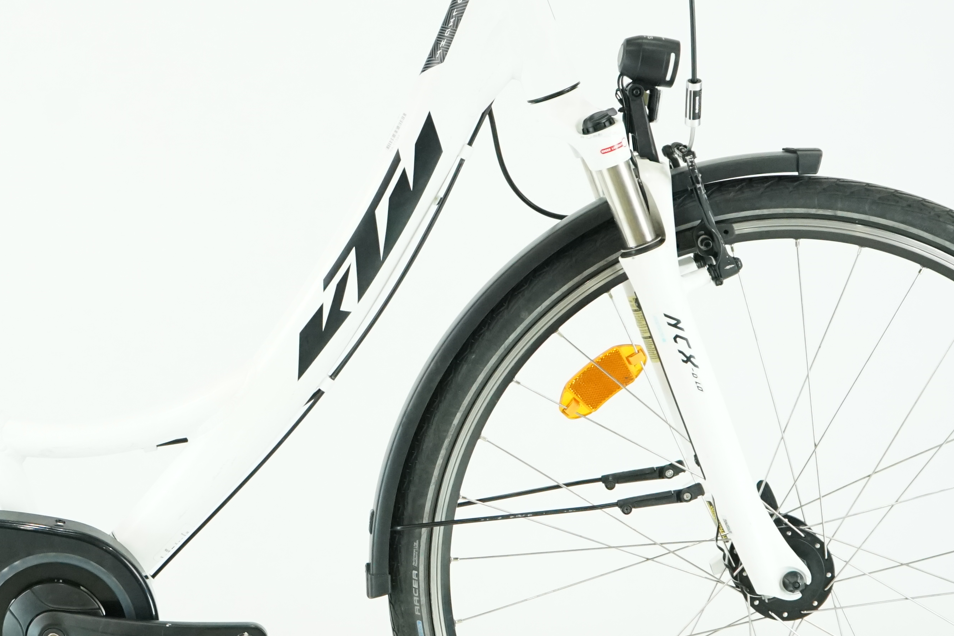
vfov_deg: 11.3
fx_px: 3206
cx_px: 153
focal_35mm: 121
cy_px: 286
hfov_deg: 16.8
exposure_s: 1/200
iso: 2500
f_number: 5.6
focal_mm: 54
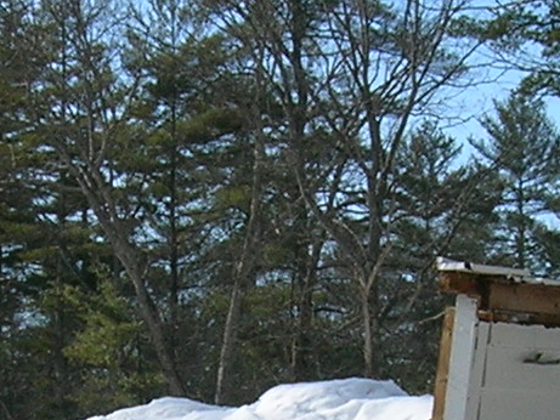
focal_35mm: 191
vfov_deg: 7.7
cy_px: 447
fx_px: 3091
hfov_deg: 10.4
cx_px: 254
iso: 50
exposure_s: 1/414
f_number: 4.9
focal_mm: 5.7
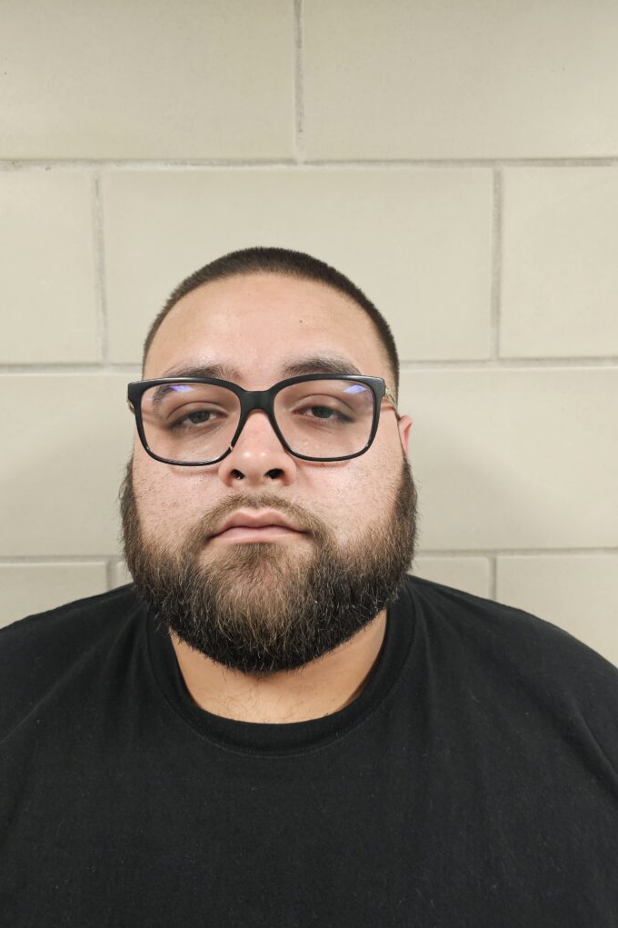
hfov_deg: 53.1
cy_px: 464
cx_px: 299
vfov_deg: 73.8
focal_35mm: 24
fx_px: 618
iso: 800
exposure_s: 1/120
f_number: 1.7
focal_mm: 6.3
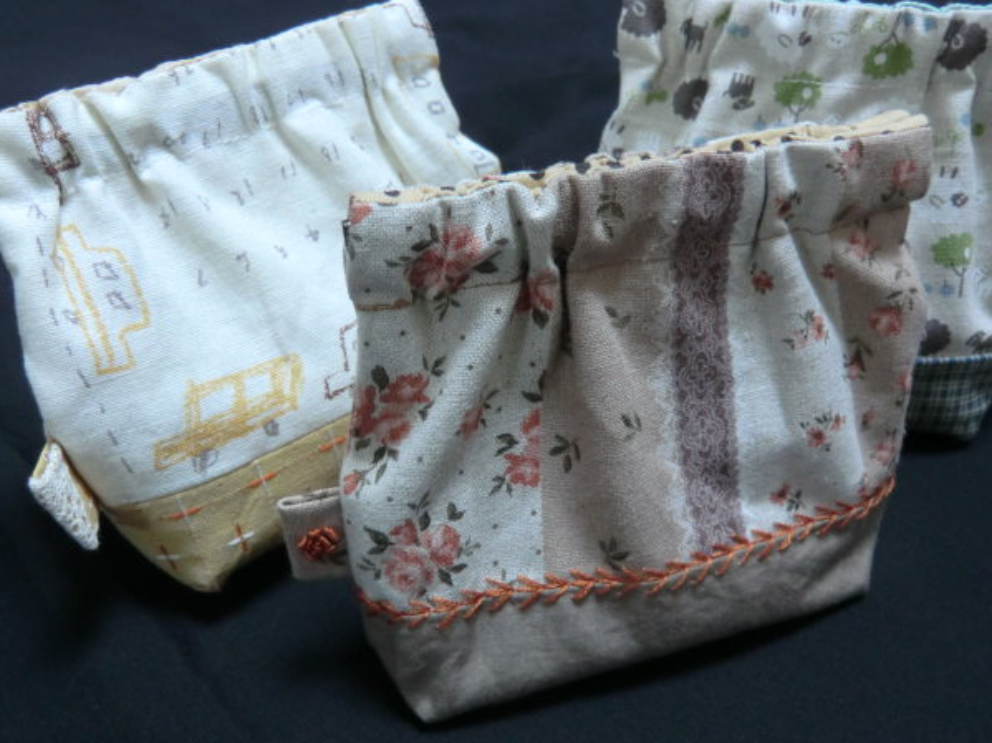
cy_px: 367
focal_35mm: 31
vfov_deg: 45.4
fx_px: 888
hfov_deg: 58.3
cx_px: 465
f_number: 3.5
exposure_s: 1/30
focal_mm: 5.2
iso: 400
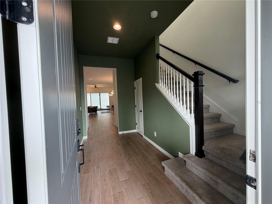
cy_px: 102
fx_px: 110
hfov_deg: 102.1
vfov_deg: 85.7
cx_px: 136
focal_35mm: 14
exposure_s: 1/120
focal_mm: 2.22
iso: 125
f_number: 2.2
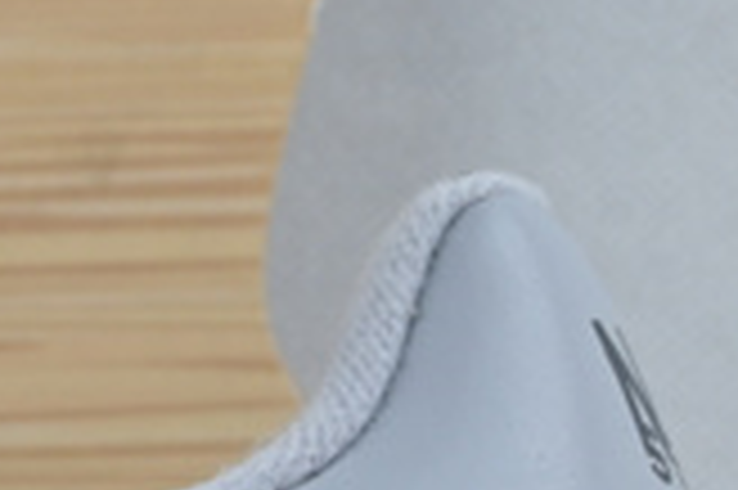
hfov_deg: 6.3
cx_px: -1116
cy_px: 962
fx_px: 6308
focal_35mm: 308
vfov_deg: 4.4
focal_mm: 28
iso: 100
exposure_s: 1/100
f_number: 4.5
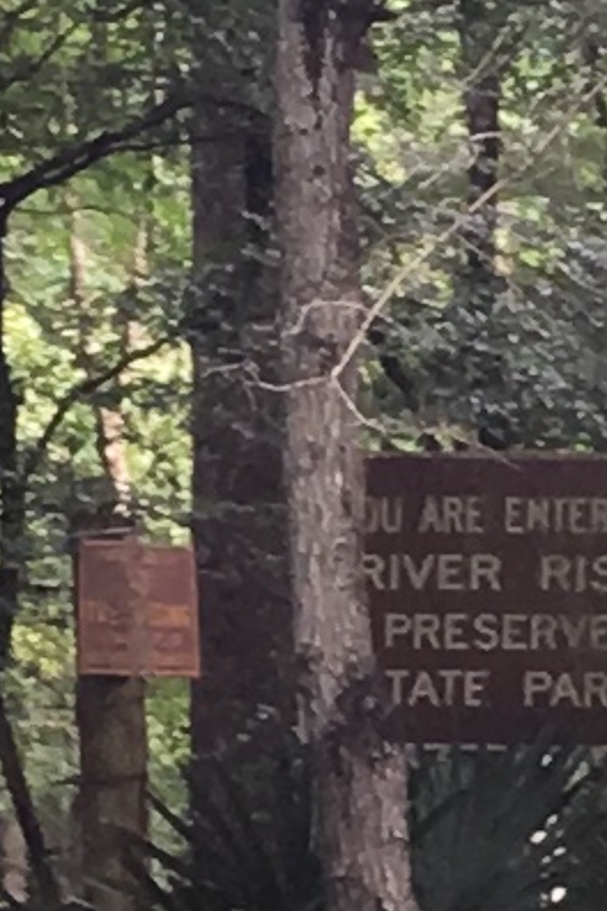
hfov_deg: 4.5
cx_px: 232
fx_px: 7764
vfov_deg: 6.7
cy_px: 617
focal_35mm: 307
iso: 32
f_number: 2.2
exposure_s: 1/60
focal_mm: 4.15
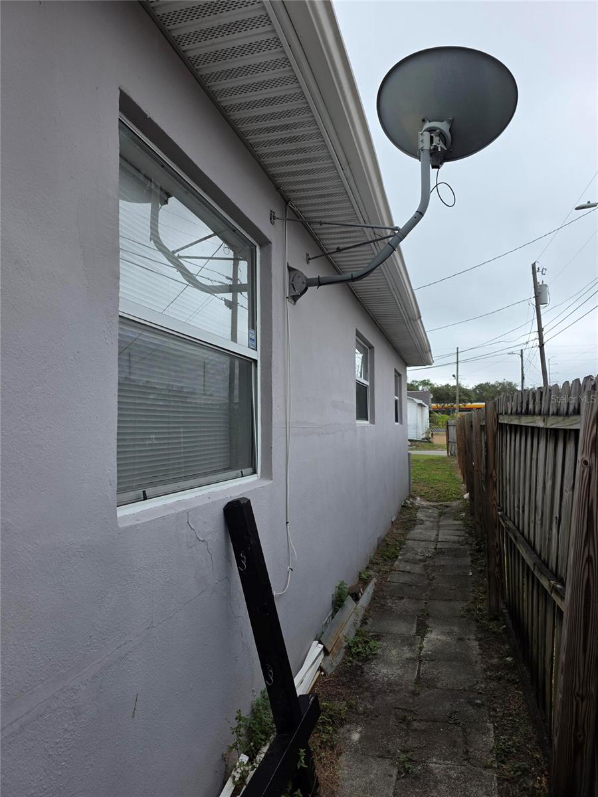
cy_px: 398
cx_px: 299
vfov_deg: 73.9
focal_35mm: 23
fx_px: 530
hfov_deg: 58.9
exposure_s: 1/2937
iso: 80
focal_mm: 6.3
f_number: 1.7
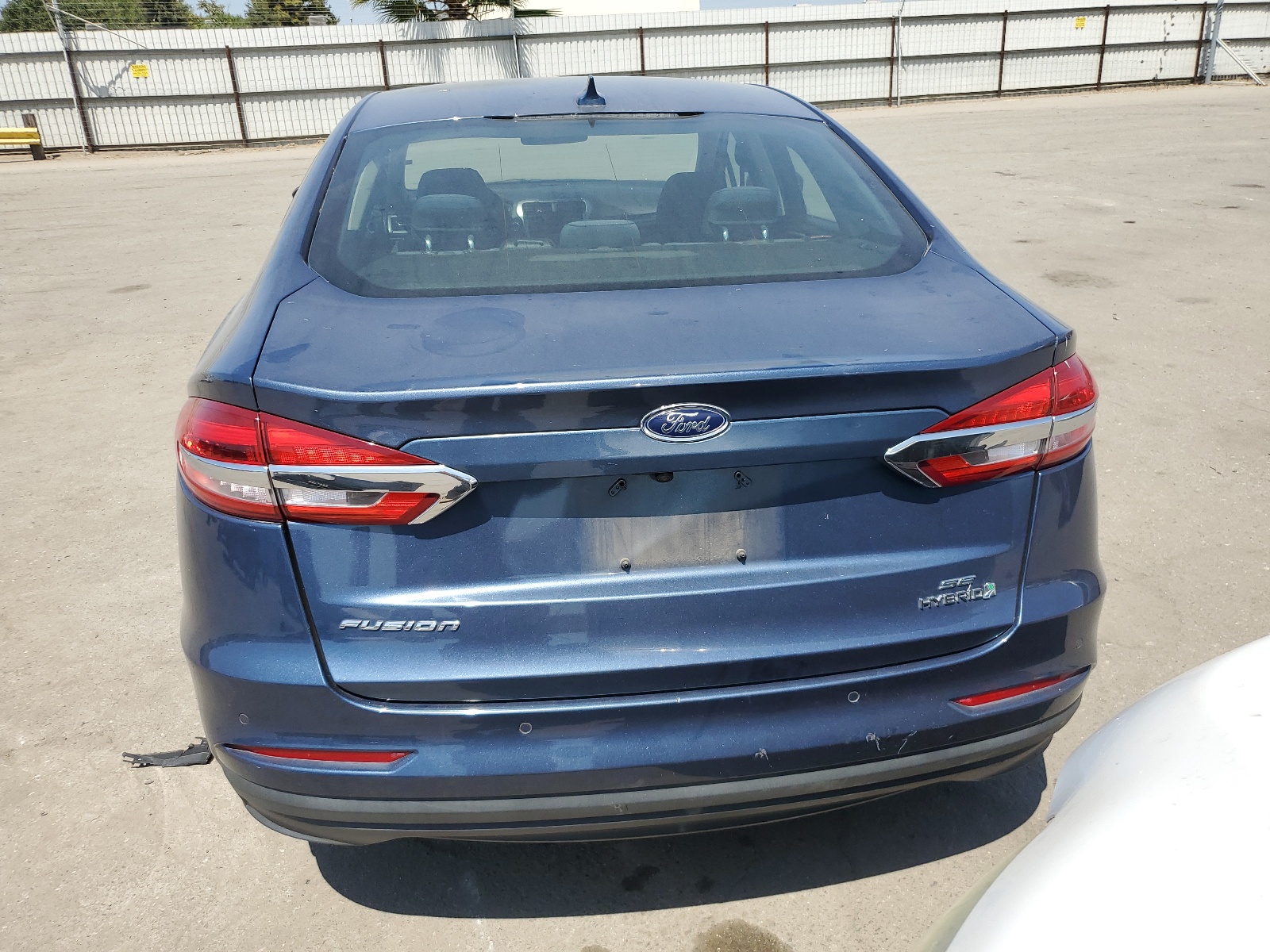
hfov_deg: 67.3
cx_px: 635
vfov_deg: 53.1
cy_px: 476
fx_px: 954
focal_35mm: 26
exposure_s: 1/2500
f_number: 1.5
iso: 50
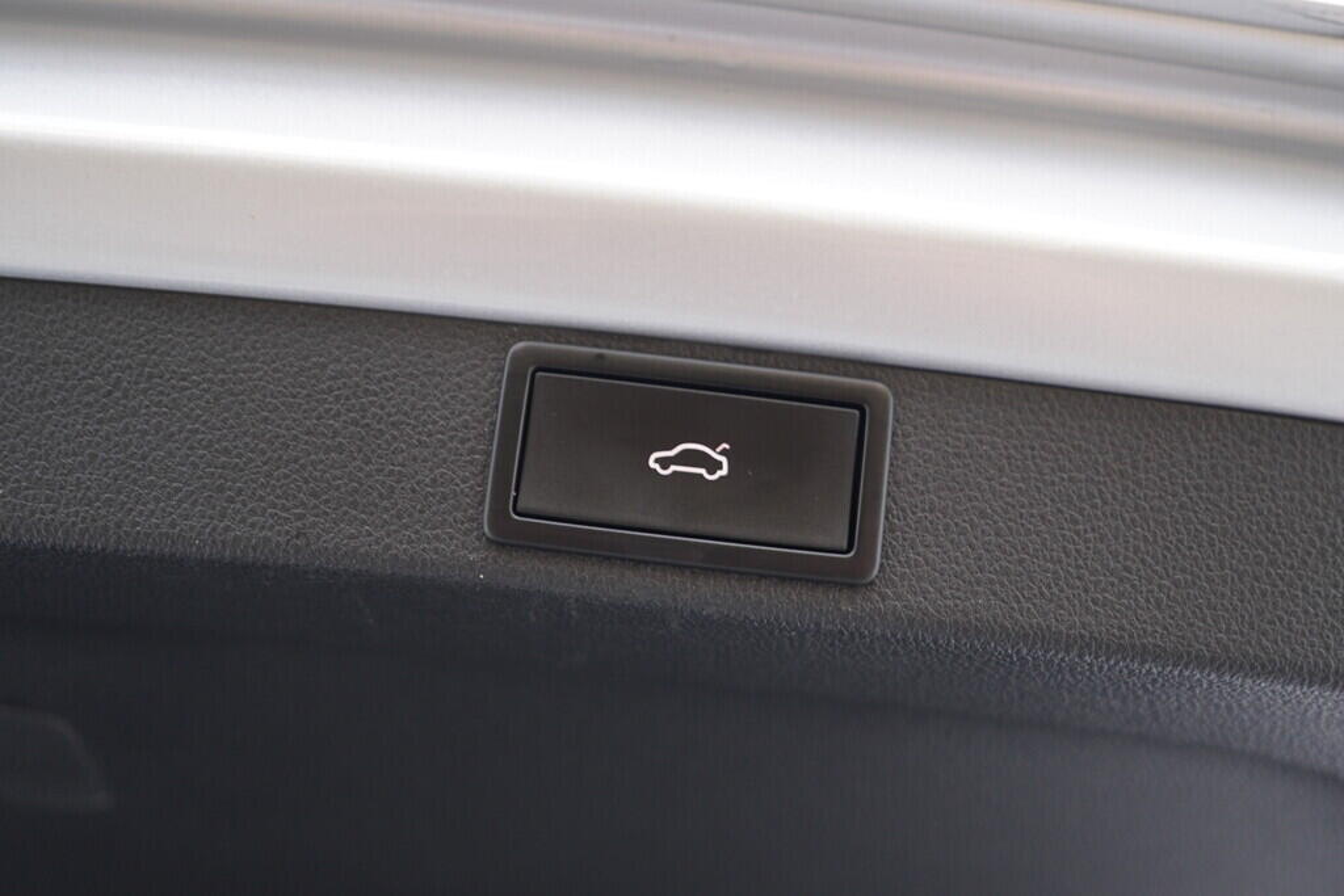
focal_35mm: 36
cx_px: 672
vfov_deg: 36.9
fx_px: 1344
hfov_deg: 53.1
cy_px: 448
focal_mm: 24
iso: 200
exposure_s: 1/40
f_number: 2.8
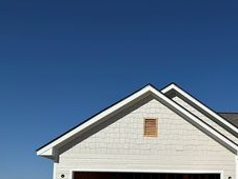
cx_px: 236
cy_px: 170
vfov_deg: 26.4
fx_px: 365
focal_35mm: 53
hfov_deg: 33.2
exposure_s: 1/14286
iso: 80
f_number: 1.78
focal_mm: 6.76
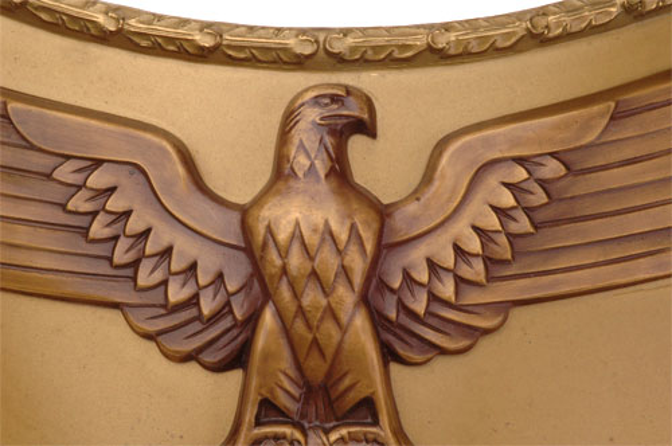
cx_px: 336
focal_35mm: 158
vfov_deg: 8.7
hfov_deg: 13.1
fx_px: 2936
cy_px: 223
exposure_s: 1/800
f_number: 32
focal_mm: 105
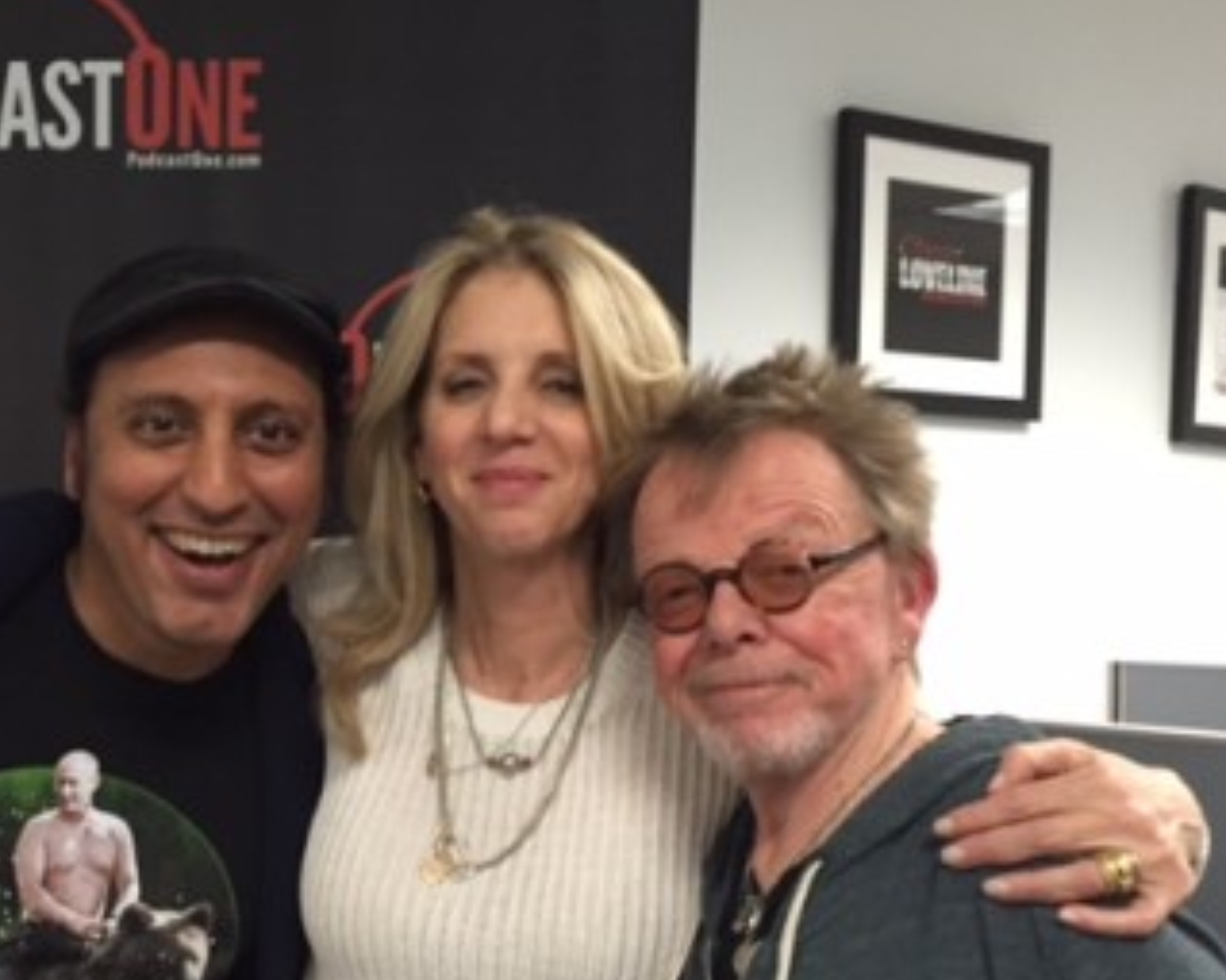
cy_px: 603
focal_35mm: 47
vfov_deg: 31.9
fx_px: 1705
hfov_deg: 39.3
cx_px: 454
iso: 250
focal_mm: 4.15
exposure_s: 1/20
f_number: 2.2
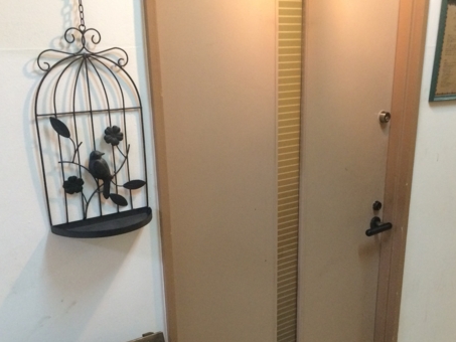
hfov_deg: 45.6
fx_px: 540
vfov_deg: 34.7
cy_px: 239
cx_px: 264
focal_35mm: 41
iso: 250
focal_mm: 4.15
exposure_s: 1/30
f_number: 2.2
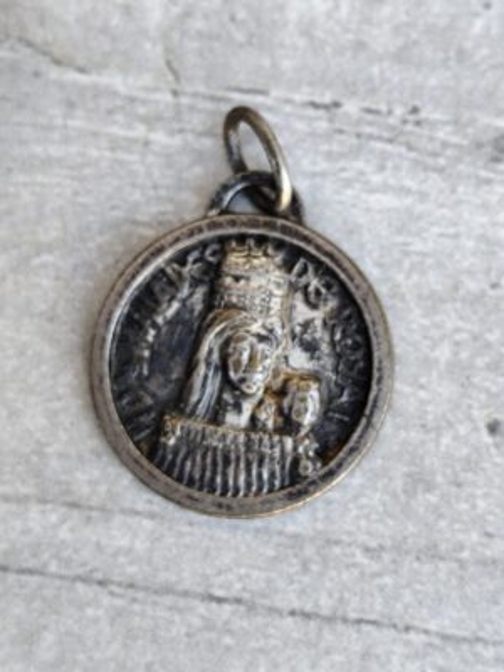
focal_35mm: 93
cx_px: 252
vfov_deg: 21.1
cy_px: 336
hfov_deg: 15.9
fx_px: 1805
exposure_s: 1/100
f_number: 1.65
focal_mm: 6.19
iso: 160
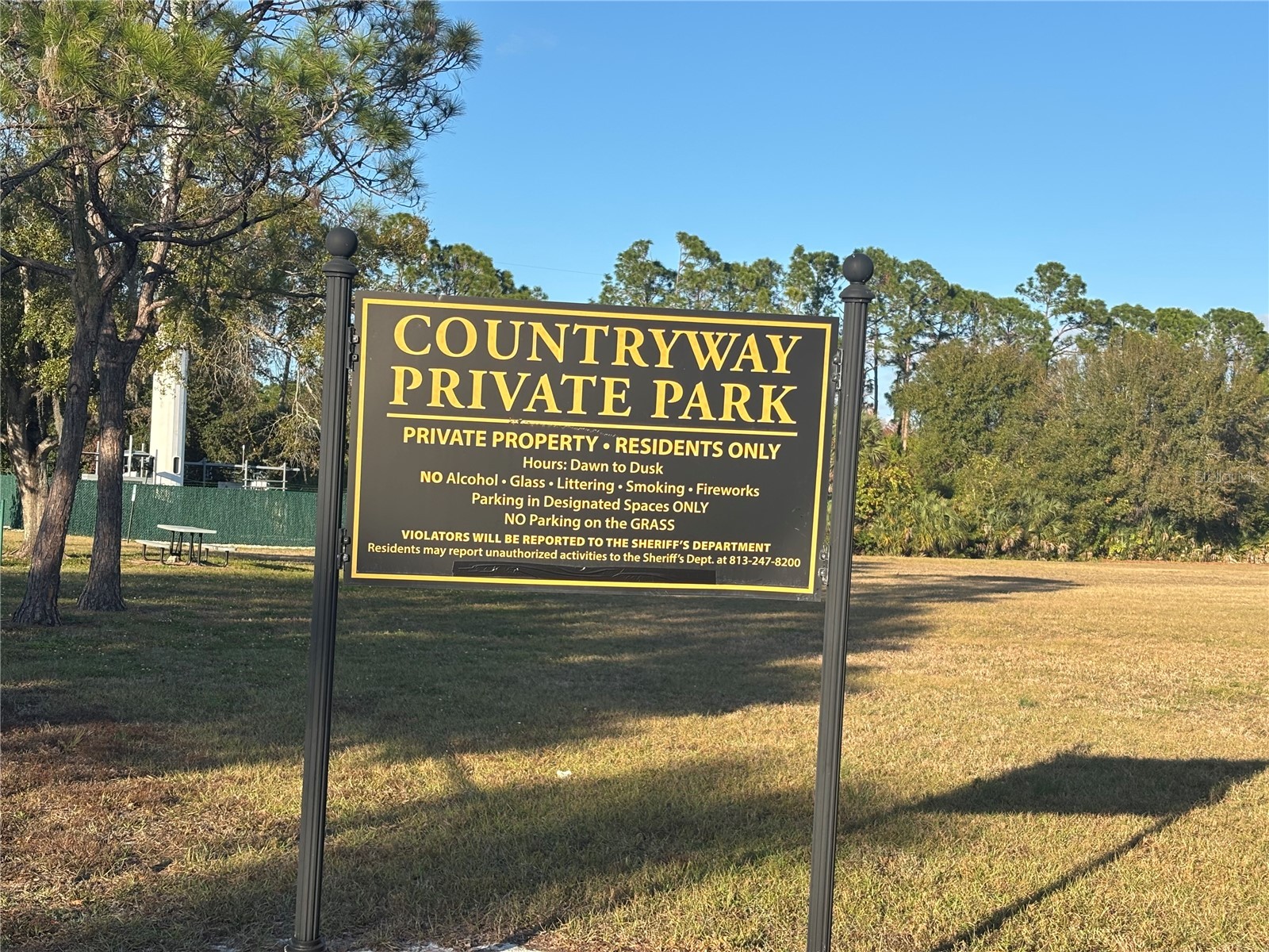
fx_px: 1906
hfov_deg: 36.8
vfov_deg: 28.0
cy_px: 476
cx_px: 634
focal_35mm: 52
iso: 32
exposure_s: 1/1522
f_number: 1.6
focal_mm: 5.96
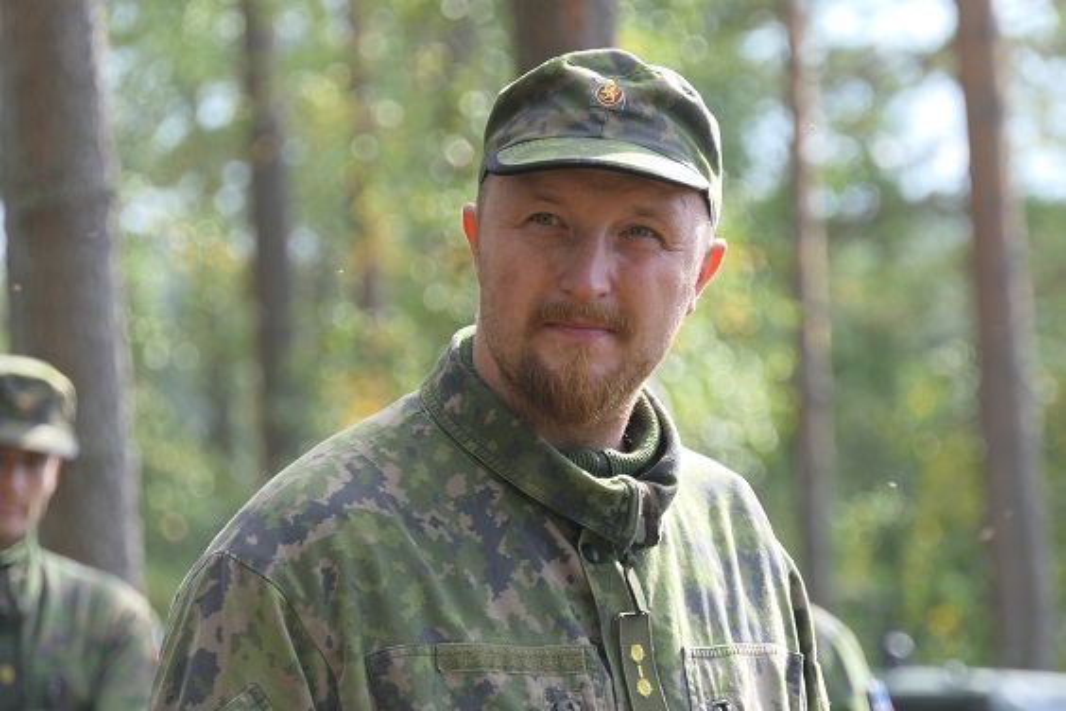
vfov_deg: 4.3
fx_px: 9475
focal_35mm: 320
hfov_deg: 6.4
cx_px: 533
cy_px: 356
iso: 125
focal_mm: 117.4
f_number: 4.5
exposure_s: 1/250
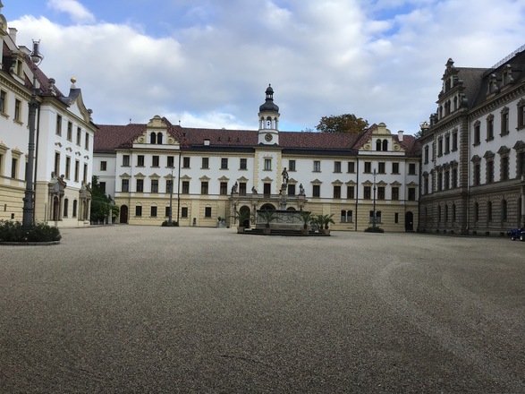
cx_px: 262
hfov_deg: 58.4
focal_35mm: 31
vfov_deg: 45.4
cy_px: 197
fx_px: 470
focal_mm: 3.3
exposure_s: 1/479
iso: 25
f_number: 2.4
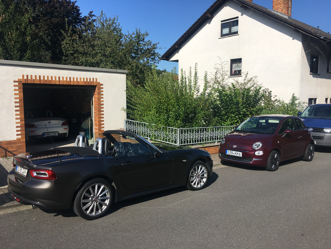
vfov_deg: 48.2
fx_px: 277
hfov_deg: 61.7
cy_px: 124
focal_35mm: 29
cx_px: 166
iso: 25
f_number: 2.2
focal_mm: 4.15
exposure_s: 1/2079
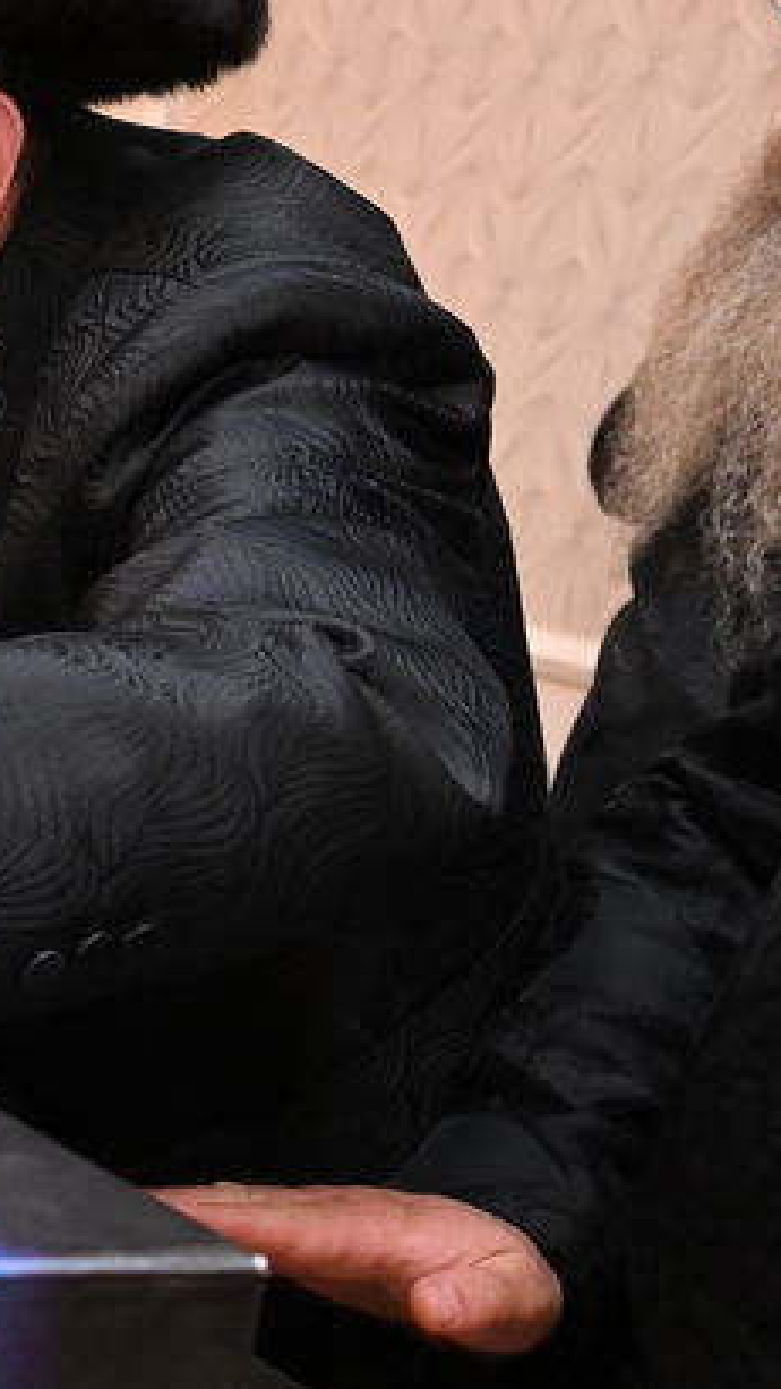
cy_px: 793
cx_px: -1202
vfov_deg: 24.7
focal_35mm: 86
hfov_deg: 11.3
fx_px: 3167
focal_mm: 24
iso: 2500
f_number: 4.5
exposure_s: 1/160
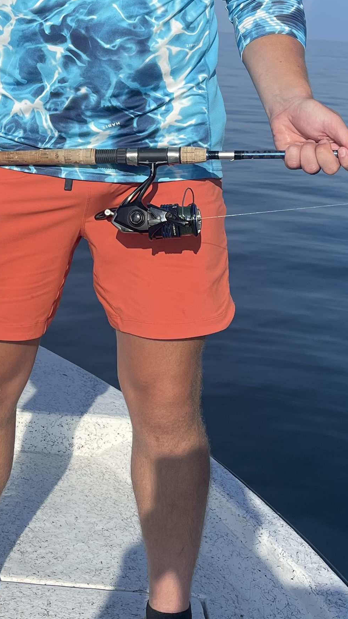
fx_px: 1067
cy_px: 108
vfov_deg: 31.4
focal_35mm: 65
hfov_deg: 18.3
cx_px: 50
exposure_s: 1/6579
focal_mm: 5.1
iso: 50
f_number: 1.6
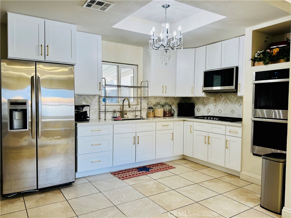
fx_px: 202
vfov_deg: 56.8
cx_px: 146
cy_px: 109
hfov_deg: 71.6
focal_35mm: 24
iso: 100
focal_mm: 6.76
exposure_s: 1/120
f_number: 1.78
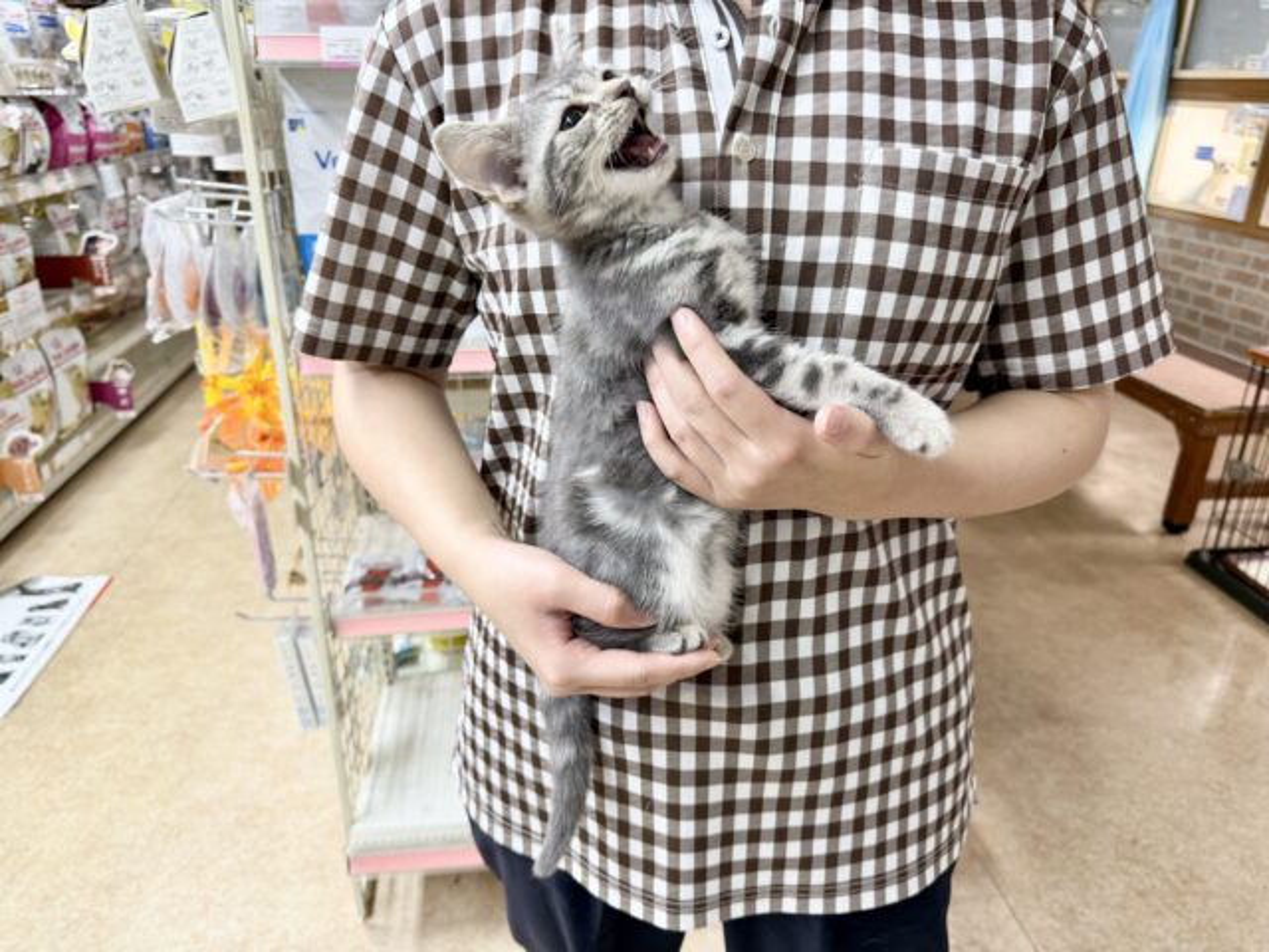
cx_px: 634
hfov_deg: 71.6
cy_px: 476
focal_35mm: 24
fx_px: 880
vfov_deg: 56.8
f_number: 1.78
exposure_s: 1/50
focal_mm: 6.76
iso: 160
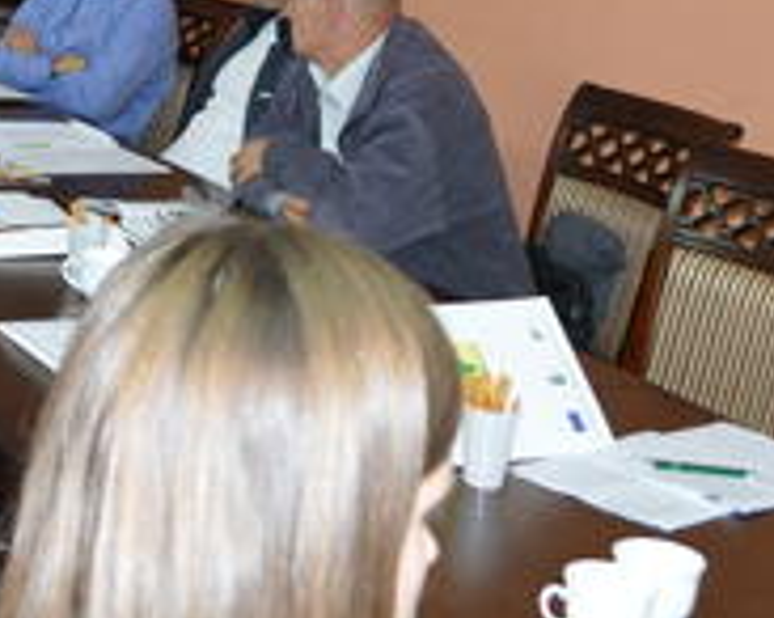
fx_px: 1922
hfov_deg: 22.3
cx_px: 114
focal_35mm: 84
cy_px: 19
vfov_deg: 17.9
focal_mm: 18
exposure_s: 1/60
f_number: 3.5
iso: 1600
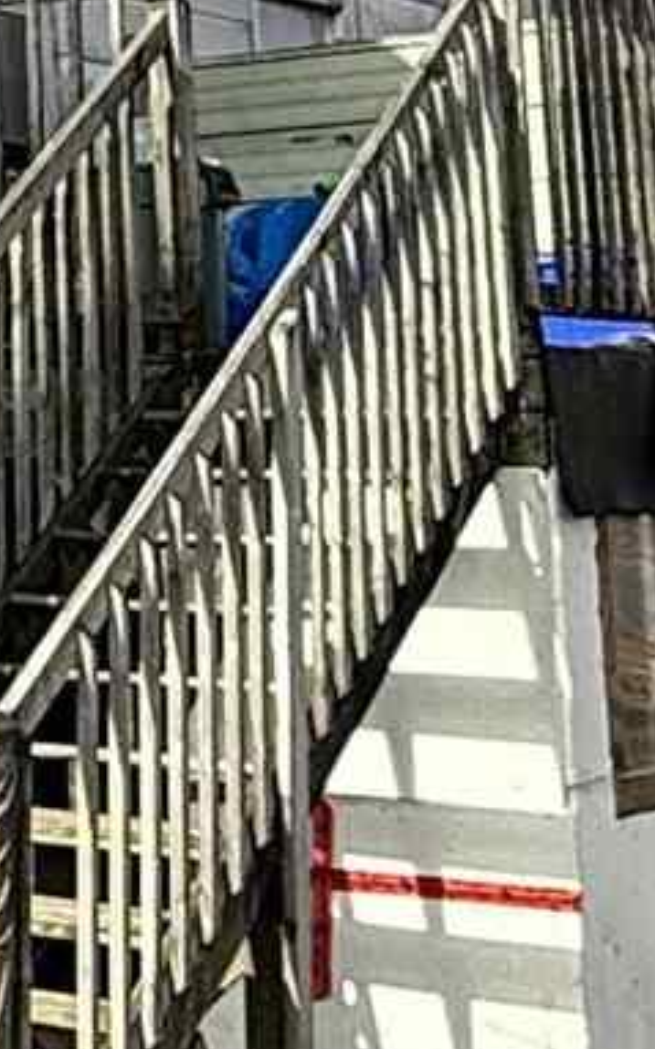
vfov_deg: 16.9
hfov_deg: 10.0
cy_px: -134
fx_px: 3403
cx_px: -743
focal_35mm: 119
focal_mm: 2.22
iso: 50
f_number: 2.2
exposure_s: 1/1189
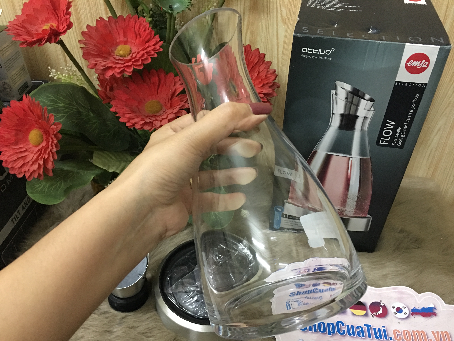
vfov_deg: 48.2
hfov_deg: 61.7
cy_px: 170
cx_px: 227
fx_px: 380
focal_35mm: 29
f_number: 2.2
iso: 160
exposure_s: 1/8
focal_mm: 4.15
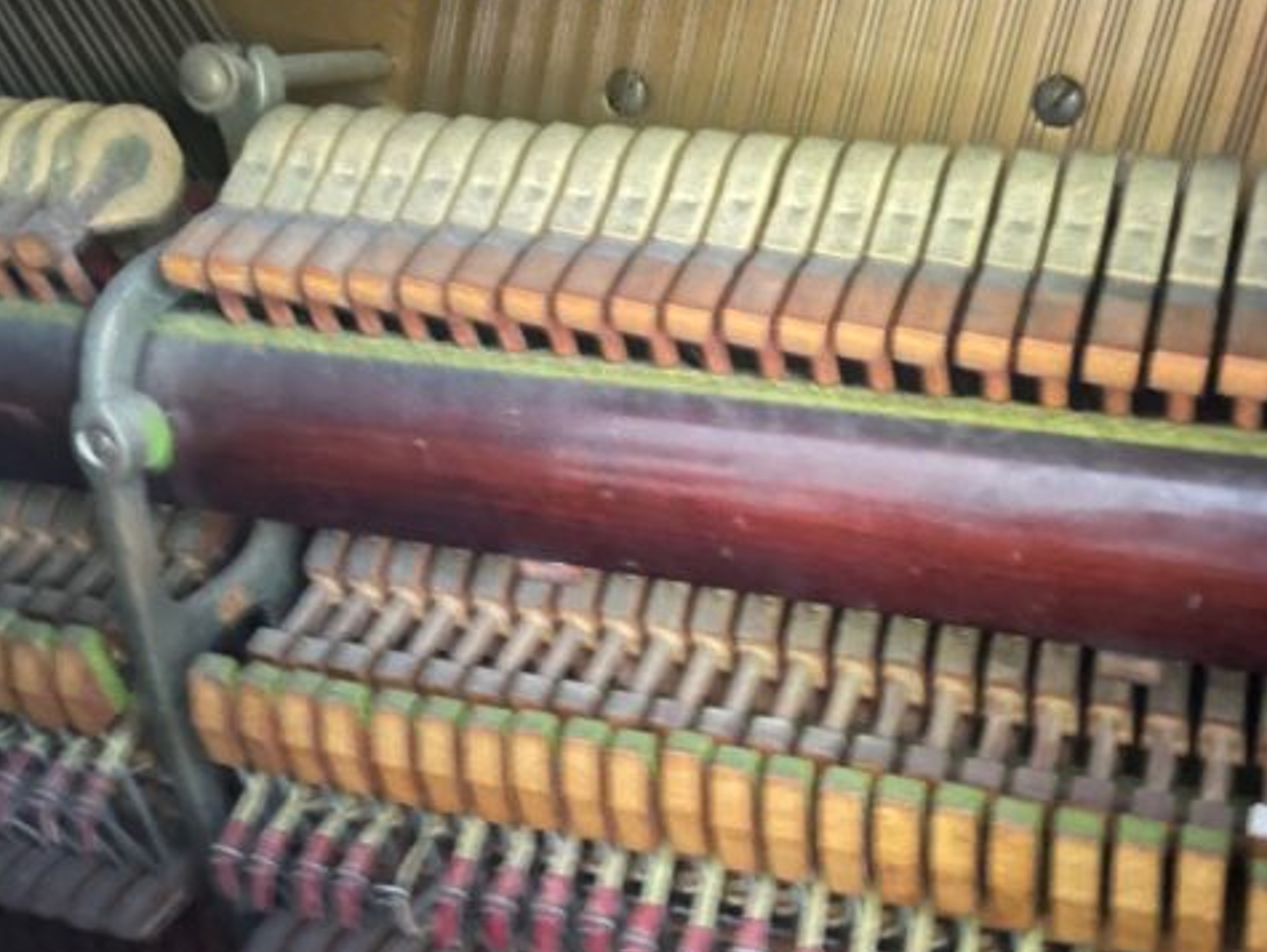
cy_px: 352
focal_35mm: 42
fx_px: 1538
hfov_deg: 44.5
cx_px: 755
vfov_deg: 34.2
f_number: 1.6
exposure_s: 1/4
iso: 500
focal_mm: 4.2
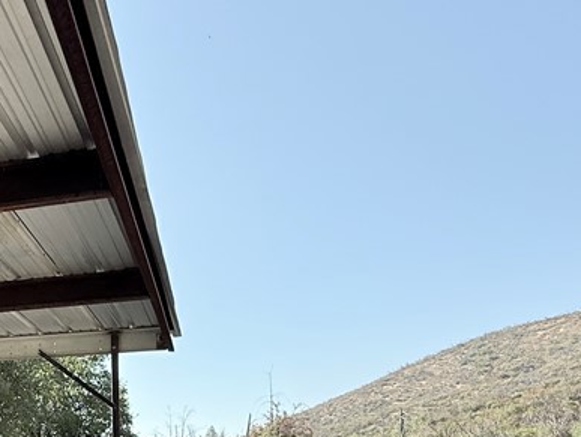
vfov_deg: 34.5
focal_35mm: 37
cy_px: 457
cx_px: 69
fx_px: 622
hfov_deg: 45.8
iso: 64
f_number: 2.2
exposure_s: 1/1399
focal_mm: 2.22
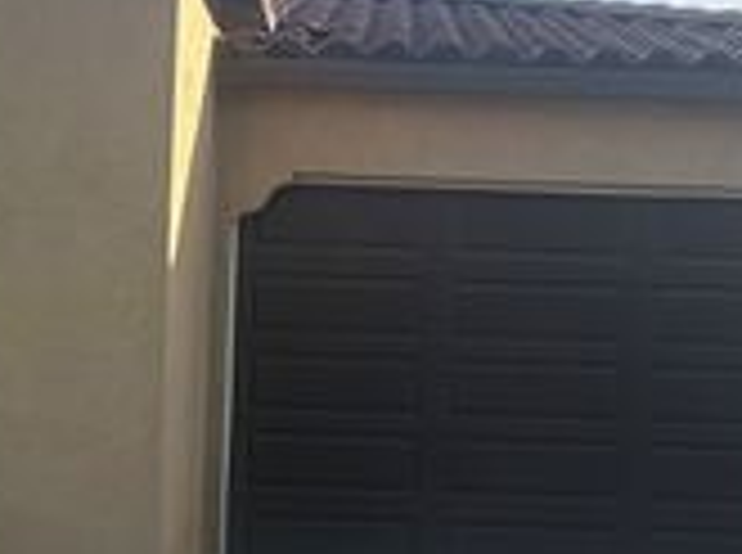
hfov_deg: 24.8
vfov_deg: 18.3
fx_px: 1690
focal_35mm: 79
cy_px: 507
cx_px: 337
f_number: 1.6
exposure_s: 1/1550
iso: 50
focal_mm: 5.96
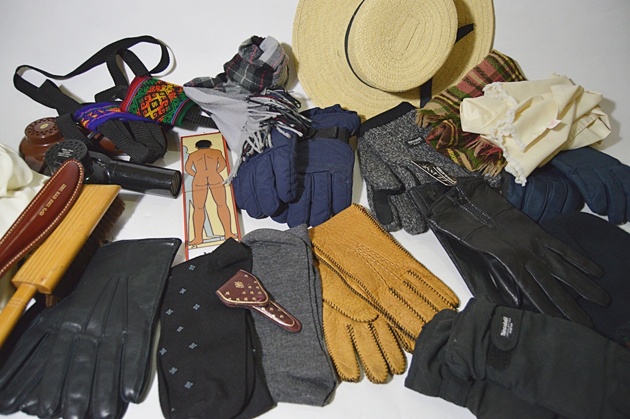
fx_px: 472
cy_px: 210
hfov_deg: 67.4
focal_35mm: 27
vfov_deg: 47.9
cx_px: 315
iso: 800
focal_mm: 18
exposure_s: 1/60
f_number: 3.5
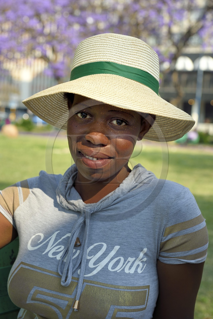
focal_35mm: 70
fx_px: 621
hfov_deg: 19.5
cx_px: 106
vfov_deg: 28.8
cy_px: 160
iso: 200
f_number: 7.1
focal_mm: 70
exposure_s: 1/250
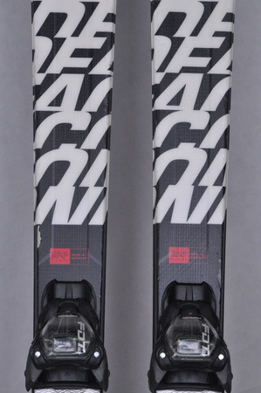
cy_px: 196
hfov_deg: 8.7
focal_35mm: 158
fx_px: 1717
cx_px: 130
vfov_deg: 13.1
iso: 3200
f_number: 11
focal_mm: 105
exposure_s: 1/125
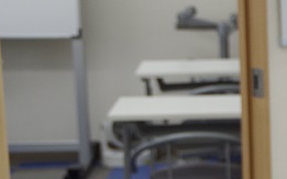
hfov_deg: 11.9
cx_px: 423
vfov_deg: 7.8
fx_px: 1314
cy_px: 166
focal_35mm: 168
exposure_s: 1/60
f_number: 4.5
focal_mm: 36
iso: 400
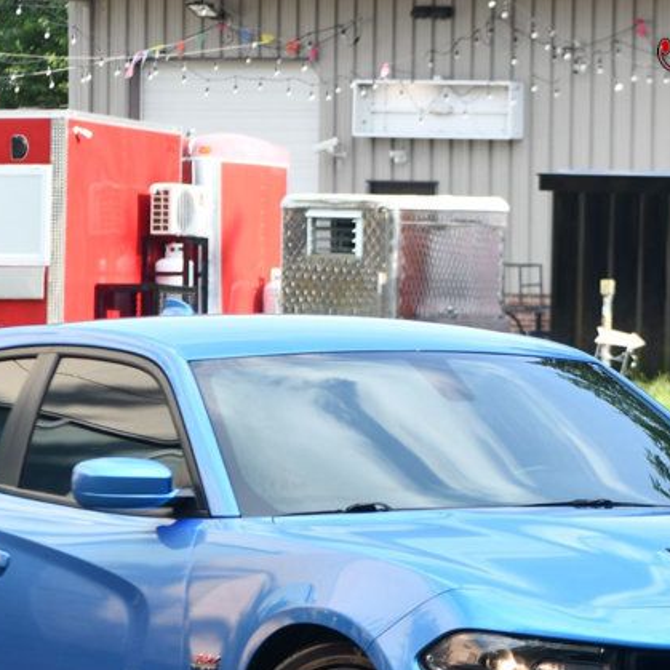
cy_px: 447
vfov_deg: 5.1
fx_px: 7533
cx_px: 363
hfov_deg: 5.1
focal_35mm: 344
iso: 160
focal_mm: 110
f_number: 8
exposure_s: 1/250
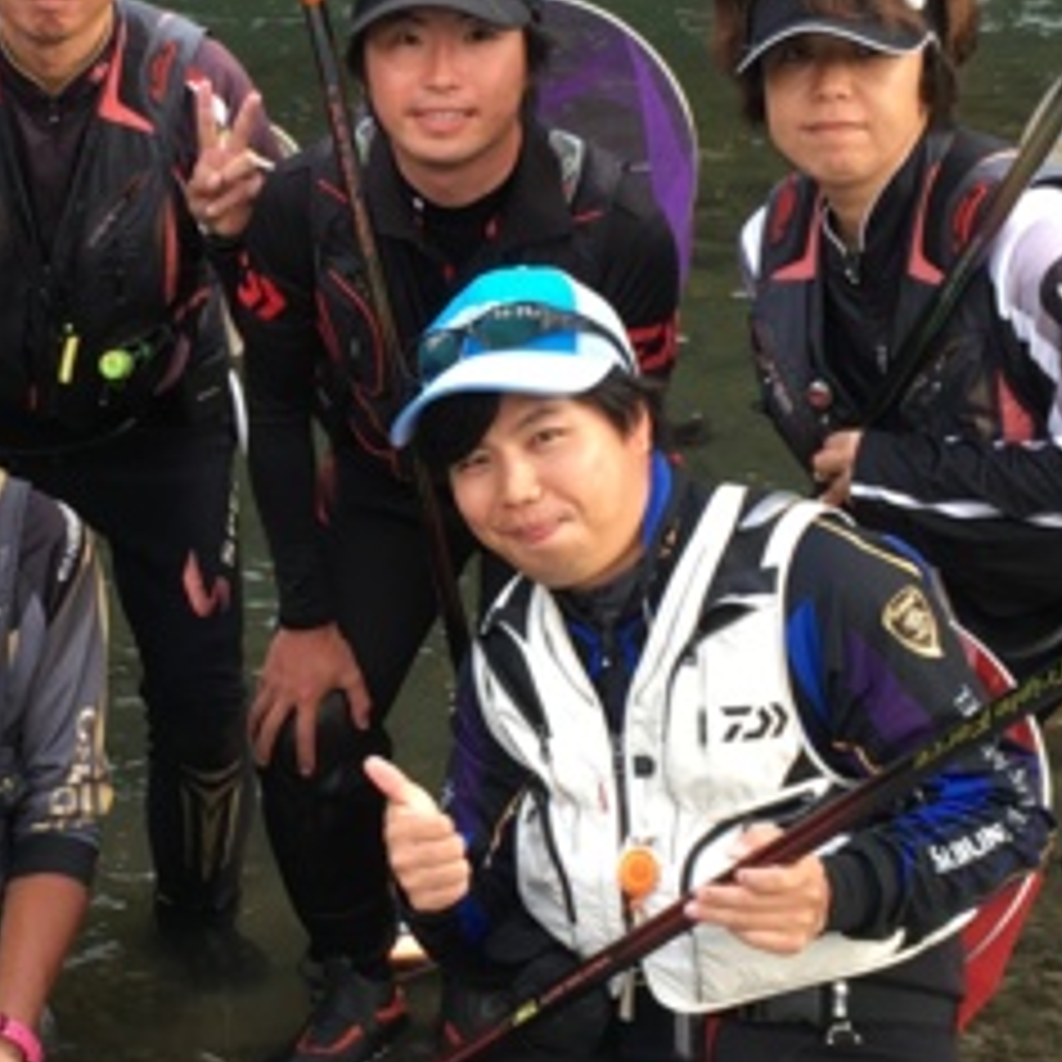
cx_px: 130
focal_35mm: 87
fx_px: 3020
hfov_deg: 19.6
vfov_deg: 19.9
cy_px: 382
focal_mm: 4.15
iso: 32
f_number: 2.2
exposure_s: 1/120
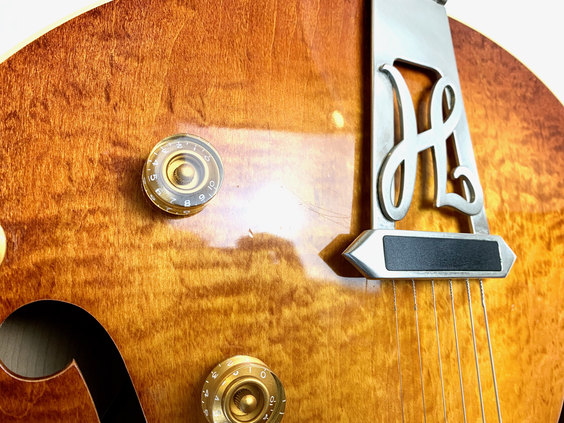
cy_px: 212
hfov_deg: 67.3
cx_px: 282
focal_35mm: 26
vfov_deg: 53.1
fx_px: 424
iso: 64
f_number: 1.8
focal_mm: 4.25
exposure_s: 1/50
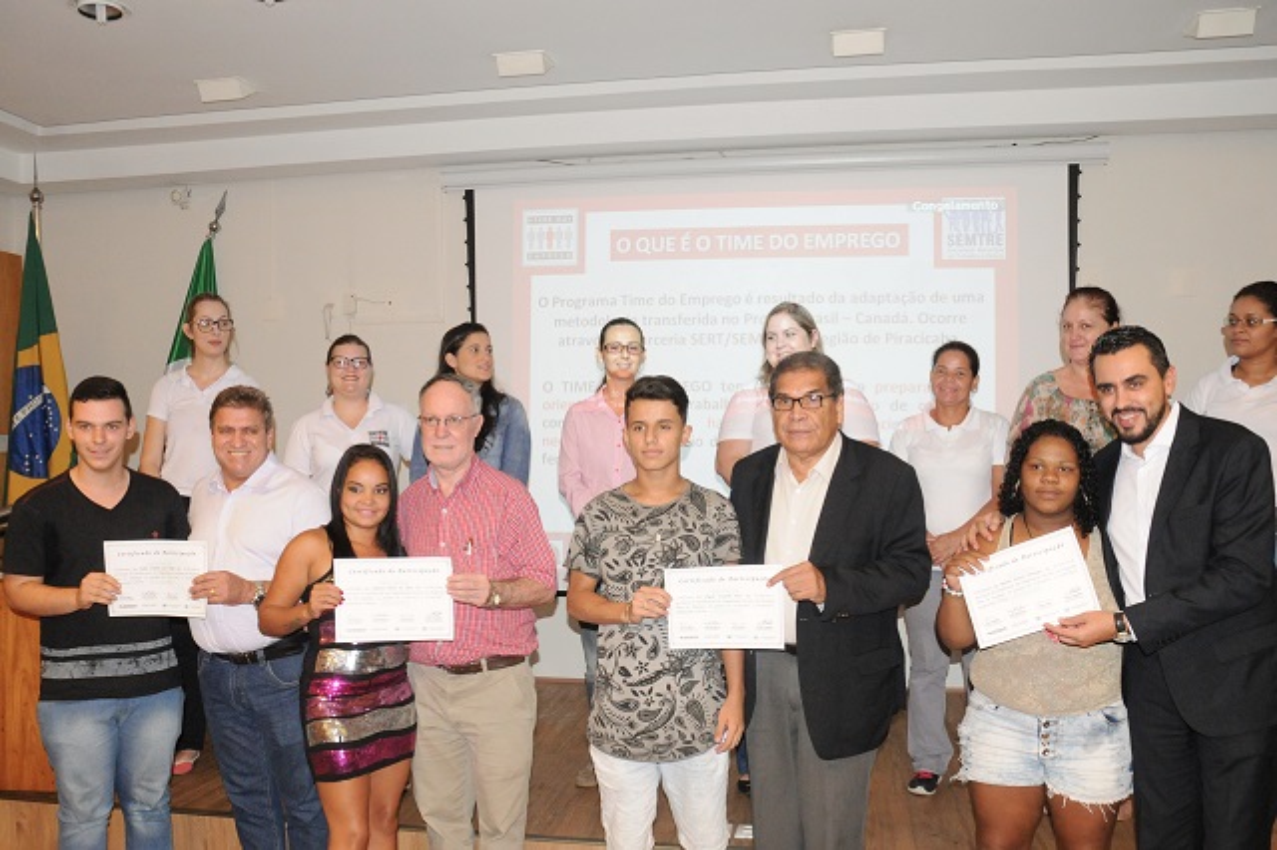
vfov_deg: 47.9
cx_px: 638
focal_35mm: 27
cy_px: 425
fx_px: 957
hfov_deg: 67.4
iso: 2000
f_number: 5
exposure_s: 1/100
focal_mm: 18
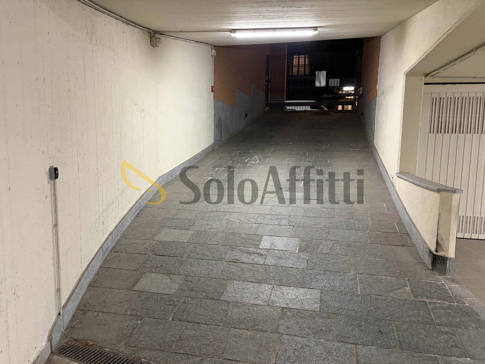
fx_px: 364
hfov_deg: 67.3
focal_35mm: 26
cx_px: 242
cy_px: 182
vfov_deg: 53.1
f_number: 1.6
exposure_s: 1/50
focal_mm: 5.96
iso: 320
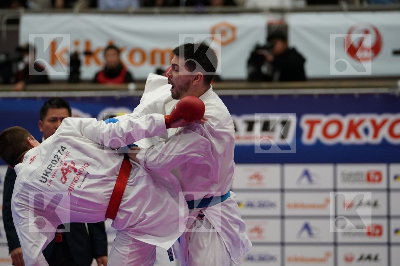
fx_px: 2600
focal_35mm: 234
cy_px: 133
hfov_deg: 8.8
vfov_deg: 5.9
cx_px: 200
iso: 2500
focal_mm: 156
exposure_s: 1/1000
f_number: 2.8
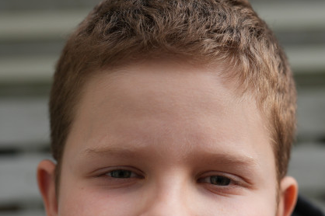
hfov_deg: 22.9
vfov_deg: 15.2
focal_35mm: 89
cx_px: 194
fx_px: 803
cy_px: 197
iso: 200
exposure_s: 1/320
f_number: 2.8
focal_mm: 35
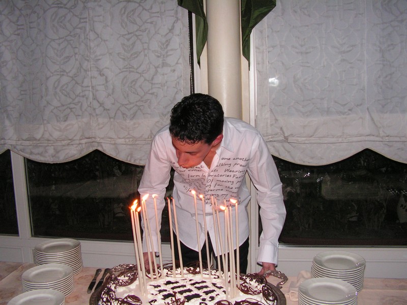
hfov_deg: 51.4
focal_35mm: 36
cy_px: 152
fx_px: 423
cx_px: 204
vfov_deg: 39.7
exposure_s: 1/40
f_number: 3.2
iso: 200
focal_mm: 6
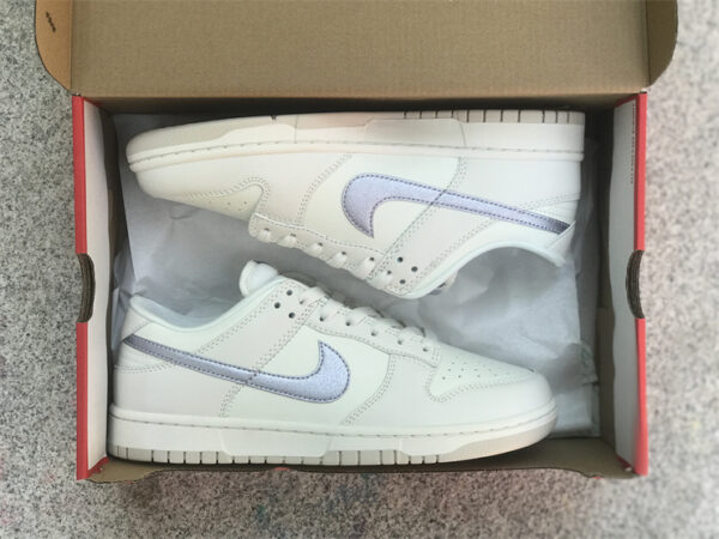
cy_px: 270
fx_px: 1184
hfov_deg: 33.8
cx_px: 360
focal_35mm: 57
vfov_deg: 25.7
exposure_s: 1/100
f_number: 2.8
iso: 32
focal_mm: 6.6
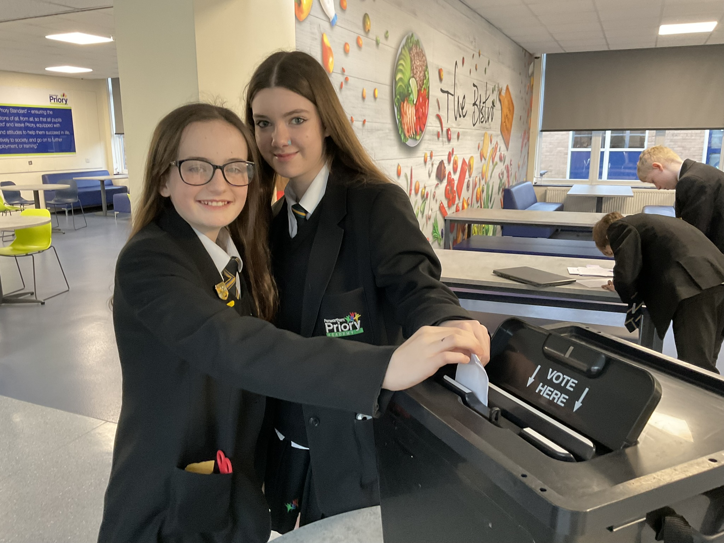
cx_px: 362
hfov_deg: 61.7
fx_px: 607
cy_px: 272
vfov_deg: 48.2
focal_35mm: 29
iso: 250
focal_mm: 3
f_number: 1.8
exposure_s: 1/50
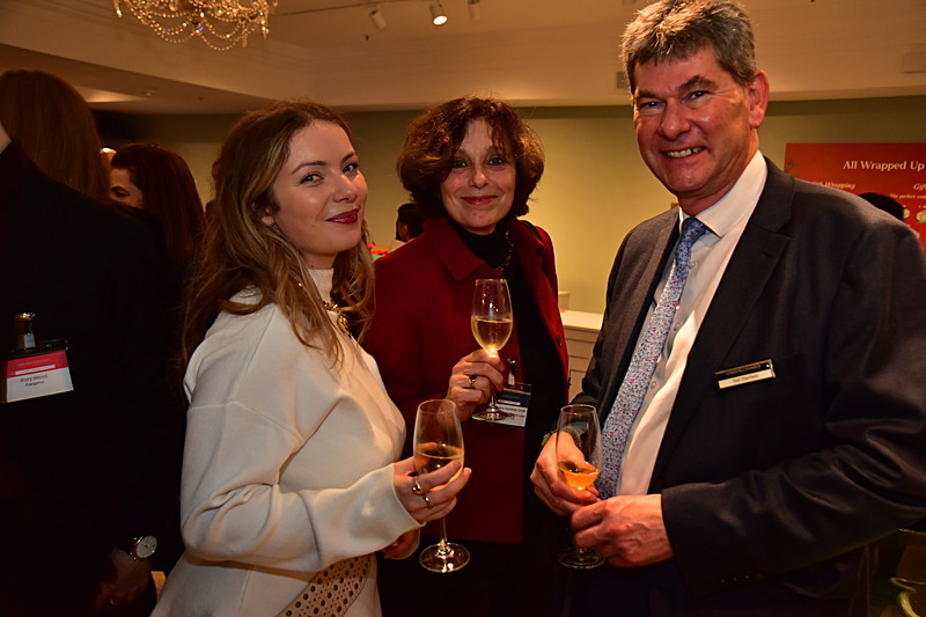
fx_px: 874
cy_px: 308
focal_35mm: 34
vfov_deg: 38.9
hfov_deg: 55.8
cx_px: 463
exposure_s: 1/50
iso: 1600
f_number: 5
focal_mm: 34
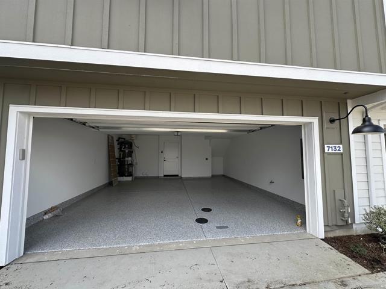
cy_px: 144
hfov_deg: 102.1
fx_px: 156
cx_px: 193
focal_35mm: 14
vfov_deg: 85.7
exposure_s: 1/296
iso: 40
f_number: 2.2
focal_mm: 2.22
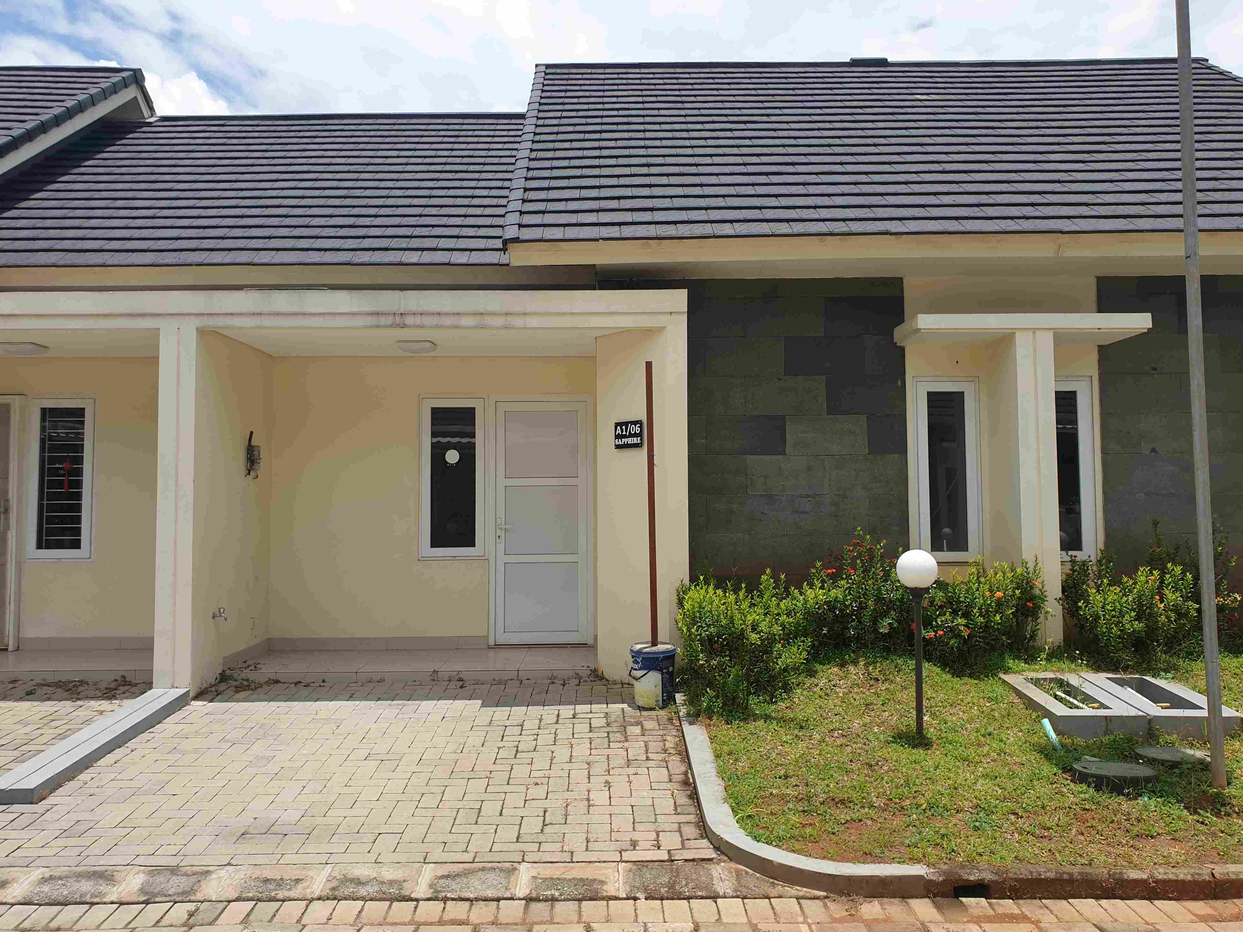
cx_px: 606
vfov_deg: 51.4
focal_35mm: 27
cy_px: 461
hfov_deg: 65.3
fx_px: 969
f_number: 2.4
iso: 50
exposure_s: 1/2237
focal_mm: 4.3
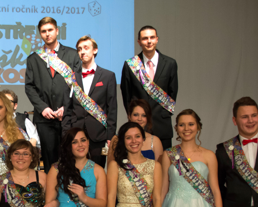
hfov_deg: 20.2
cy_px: 180
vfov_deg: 16.3
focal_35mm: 93
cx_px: 26
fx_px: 711
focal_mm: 27
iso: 1250
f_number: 4
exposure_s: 1/60
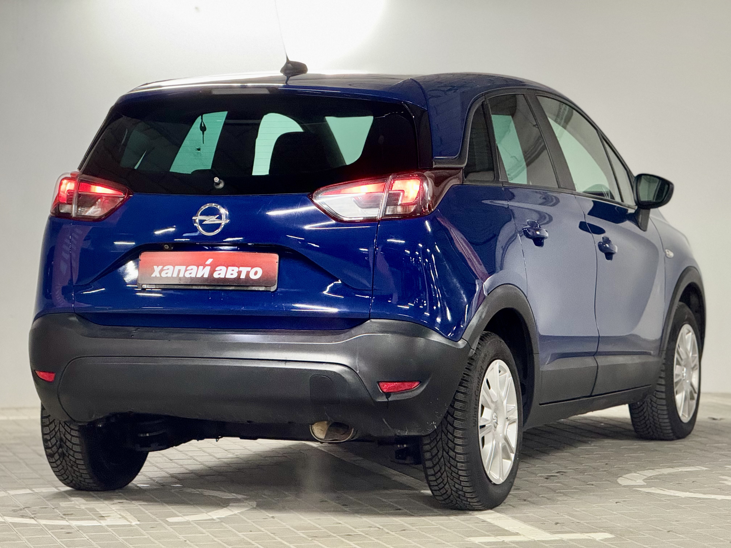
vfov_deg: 12.3
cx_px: 366
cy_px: 274
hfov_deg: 16.4
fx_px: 2534
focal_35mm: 120
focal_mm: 15.66
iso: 500
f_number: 2.8
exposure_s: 1/50
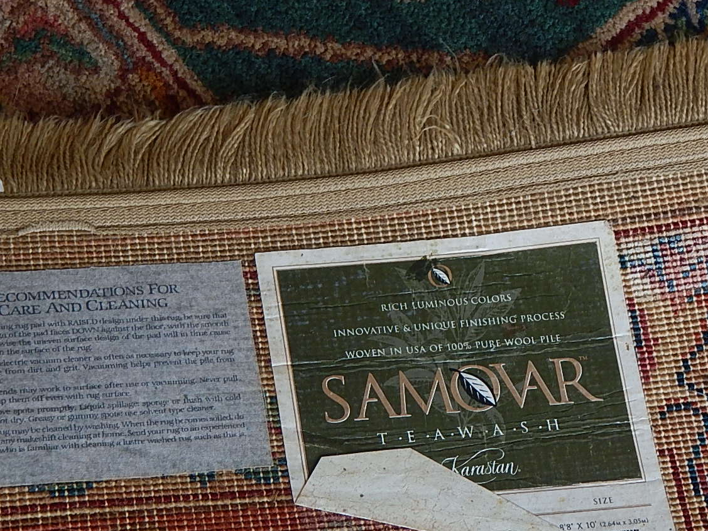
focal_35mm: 98
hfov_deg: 20.0
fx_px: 2004
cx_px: 411
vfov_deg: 15.1
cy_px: 336
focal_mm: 12.3
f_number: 4.1
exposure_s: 1/30
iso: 160
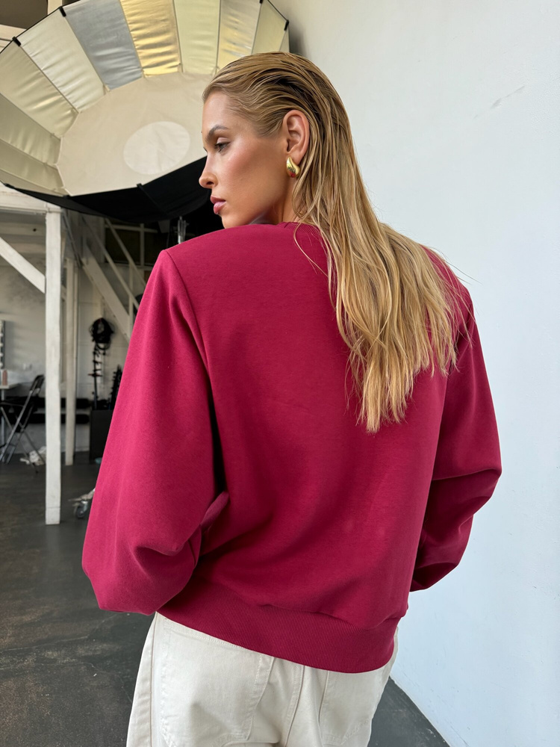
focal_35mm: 24
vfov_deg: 71.6
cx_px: 280
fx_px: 518
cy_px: 374
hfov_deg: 56.8
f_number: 1.78
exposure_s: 1/121
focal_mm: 6.76
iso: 125
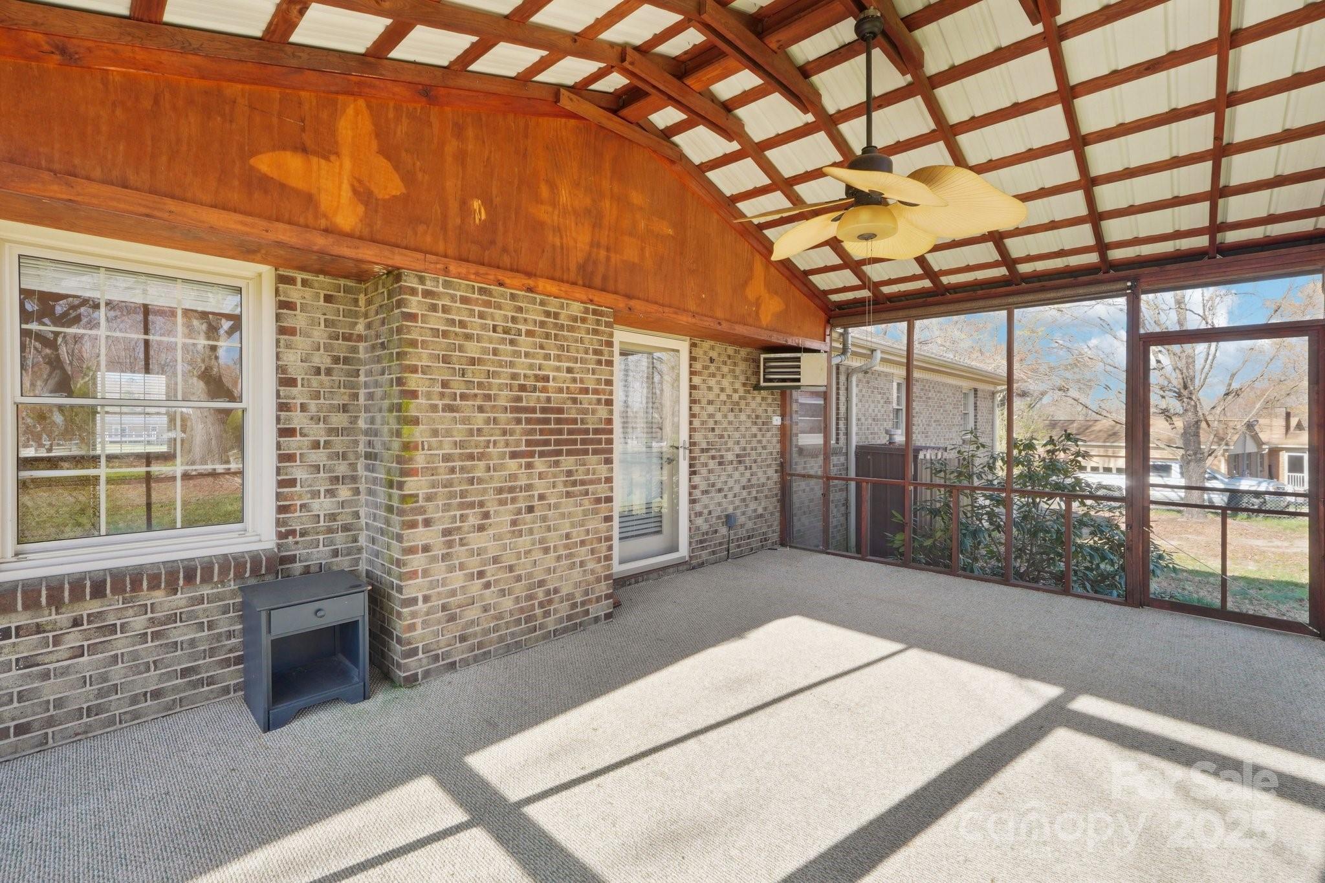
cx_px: 662
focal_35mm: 15
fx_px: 552
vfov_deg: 77.3
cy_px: 442
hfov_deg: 100.4
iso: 200
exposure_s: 1/30
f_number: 8
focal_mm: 10
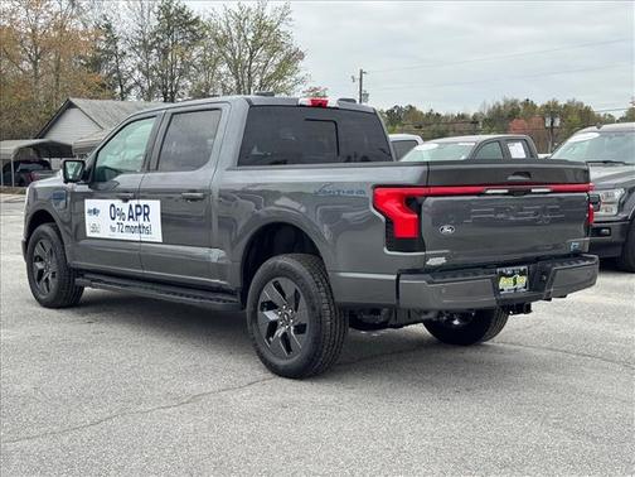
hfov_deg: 39.7
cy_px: 238
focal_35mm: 48
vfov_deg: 30.3
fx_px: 881
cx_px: 318
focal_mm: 6.76
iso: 64
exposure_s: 1/2252
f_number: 1.78
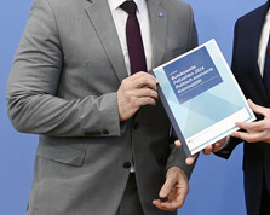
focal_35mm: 95
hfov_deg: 19.9
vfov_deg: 16.0
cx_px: 226
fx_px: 758
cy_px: 40
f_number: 4.5
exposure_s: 1/800
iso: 4000
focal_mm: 50
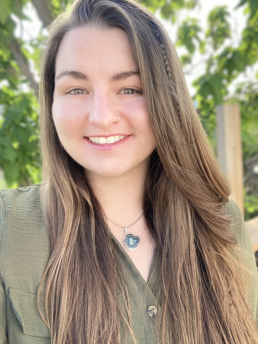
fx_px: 318
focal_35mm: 32
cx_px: 129
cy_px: 172
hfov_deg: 44.2
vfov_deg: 56.8
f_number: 2.2
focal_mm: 2.87
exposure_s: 1/126
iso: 20
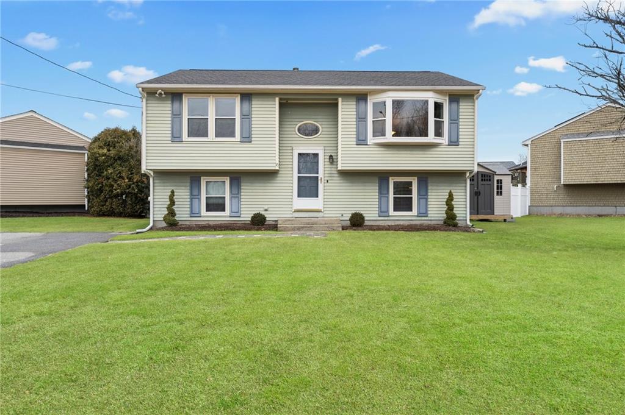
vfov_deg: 53.1
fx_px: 416
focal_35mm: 24
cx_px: 312
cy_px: 208
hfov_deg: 73.8
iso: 200
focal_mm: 24
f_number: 7.1
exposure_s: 1/125
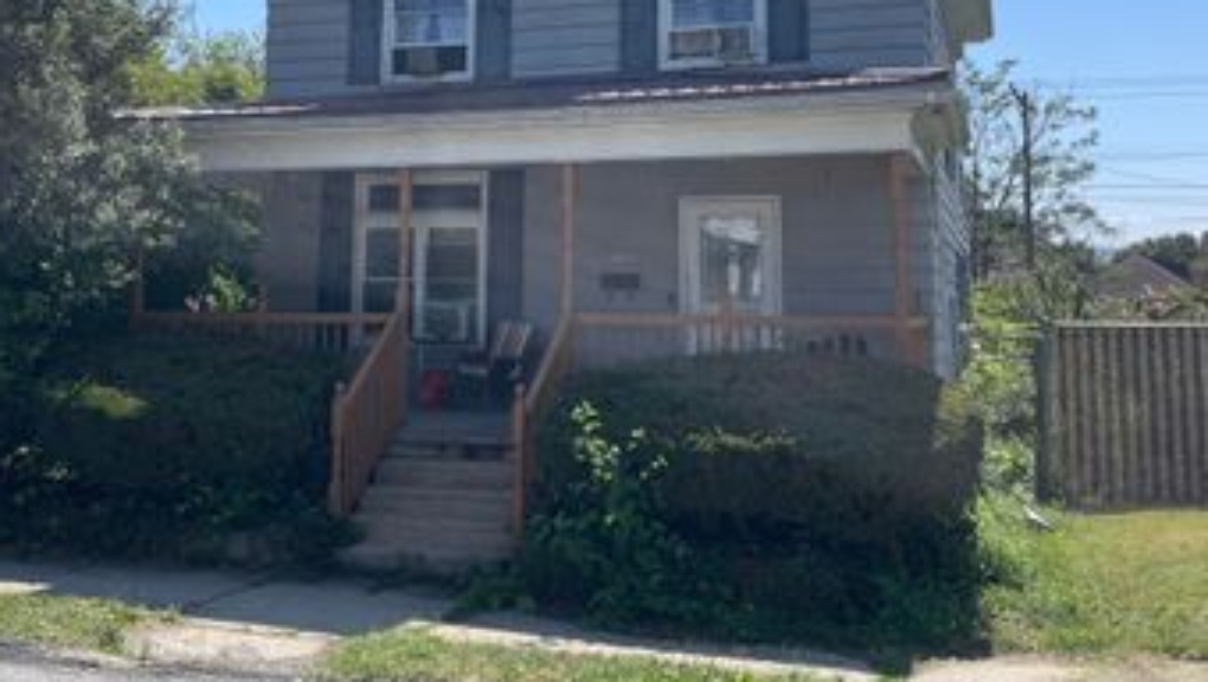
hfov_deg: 50.4
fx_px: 1282
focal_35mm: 40
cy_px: 126
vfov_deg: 29.1
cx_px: 561
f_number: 1.6
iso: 32
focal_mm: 5.1
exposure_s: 1/3663
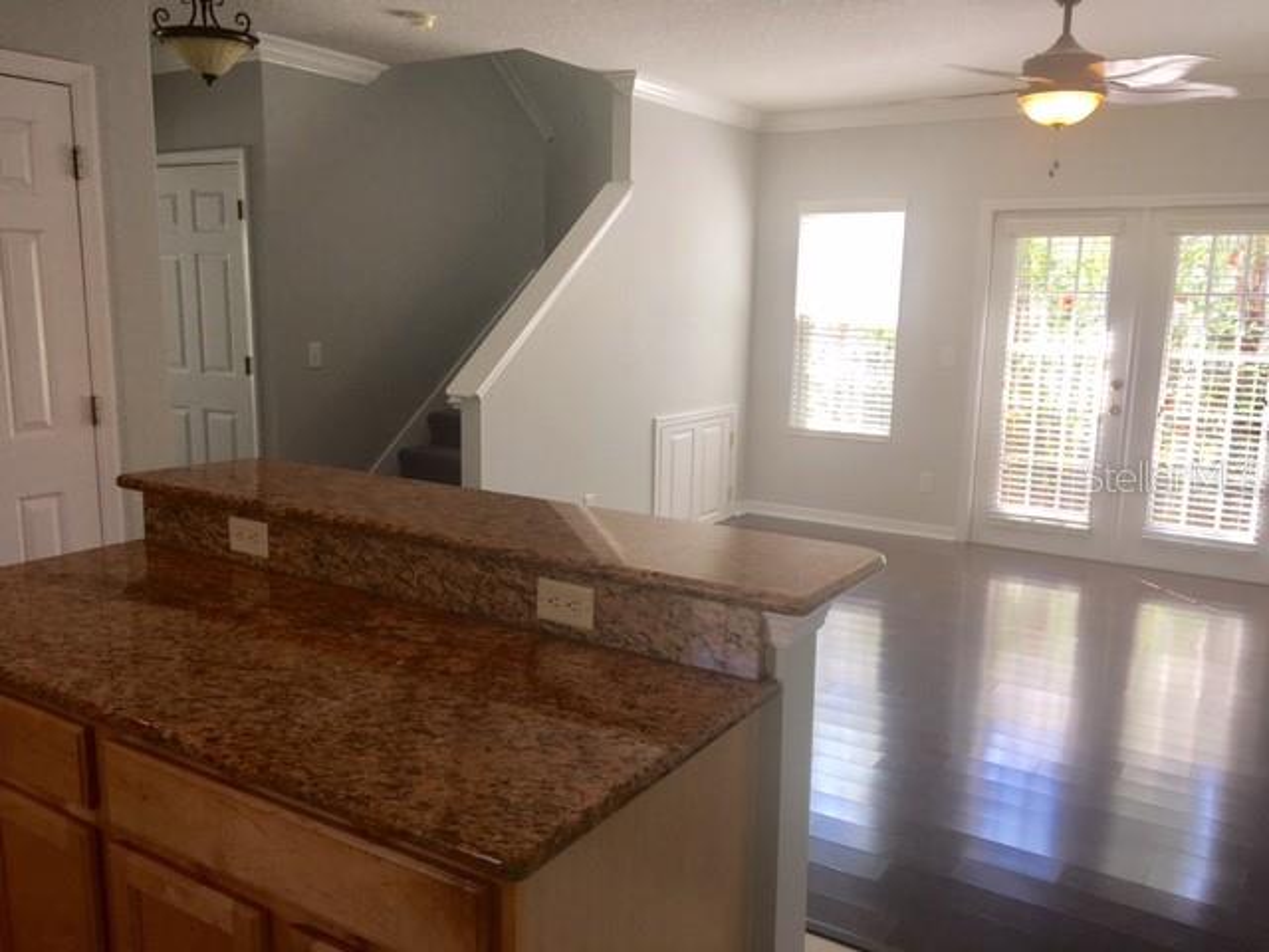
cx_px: 634
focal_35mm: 29
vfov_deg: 48.2
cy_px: 476
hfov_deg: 61.7
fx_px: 1063
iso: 25
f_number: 2.2
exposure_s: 1/60
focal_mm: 4.15
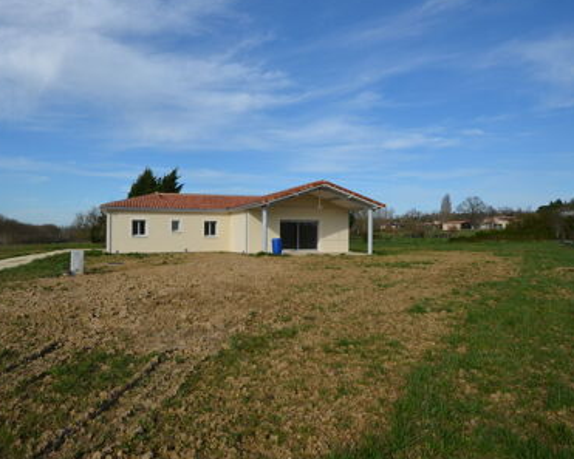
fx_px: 401
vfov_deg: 59.6
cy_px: 236
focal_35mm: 24
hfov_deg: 70.3
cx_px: 224
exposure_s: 1/320
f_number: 9
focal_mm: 13
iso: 100
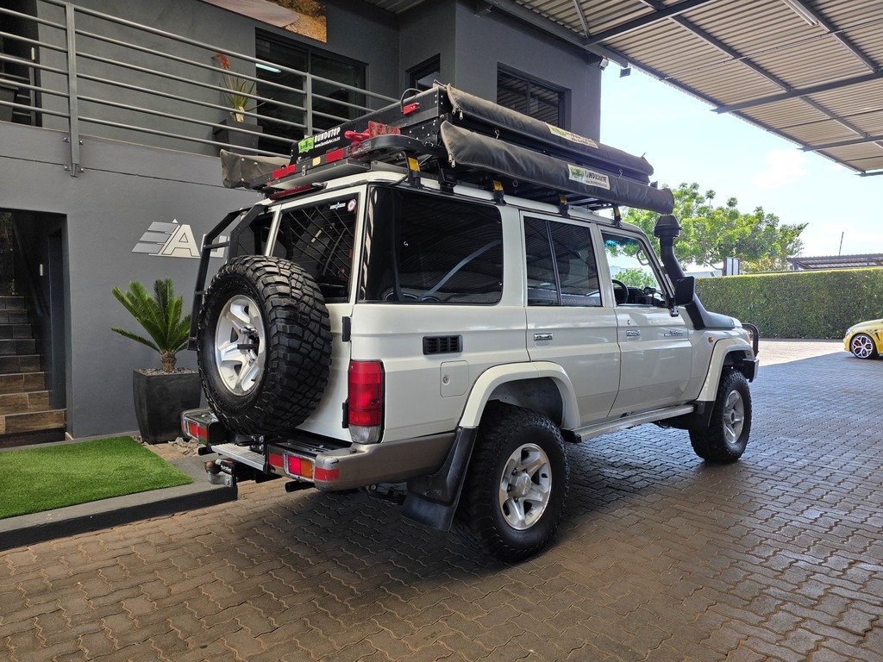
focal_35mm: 23
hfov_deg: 73.9
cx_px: 442
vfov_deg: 58.9
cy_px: 331
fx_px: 587
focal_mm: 6.25
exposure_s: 1/359
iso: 40
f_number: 1.7
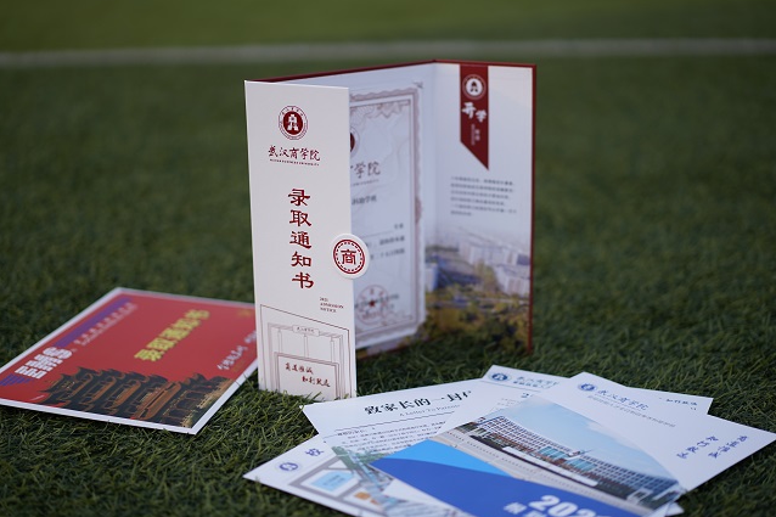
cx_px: 393
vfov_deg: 24.2
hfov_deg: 35.6
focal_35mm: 56
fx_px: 1207
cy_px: 262
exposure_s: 1/1250
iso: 100
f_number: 1.8
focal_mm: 55
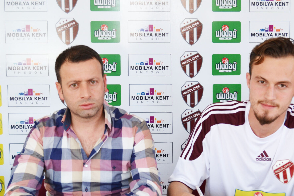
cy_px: 103
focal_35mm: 63
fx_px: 514
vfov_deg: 21.6
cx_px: 185
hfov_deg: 31.7
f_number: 5
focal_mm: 24
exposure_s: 1/100
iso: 400
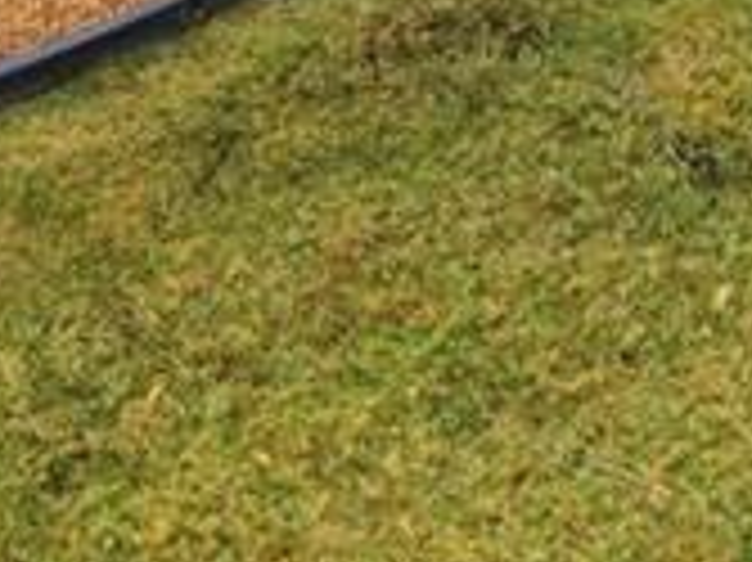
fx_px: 3191
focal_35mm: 147
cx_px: 648
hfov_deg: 13.3
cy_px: -769
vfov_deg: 9.1
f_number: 1.8
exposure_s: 1/800
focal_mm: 8.7
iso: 100
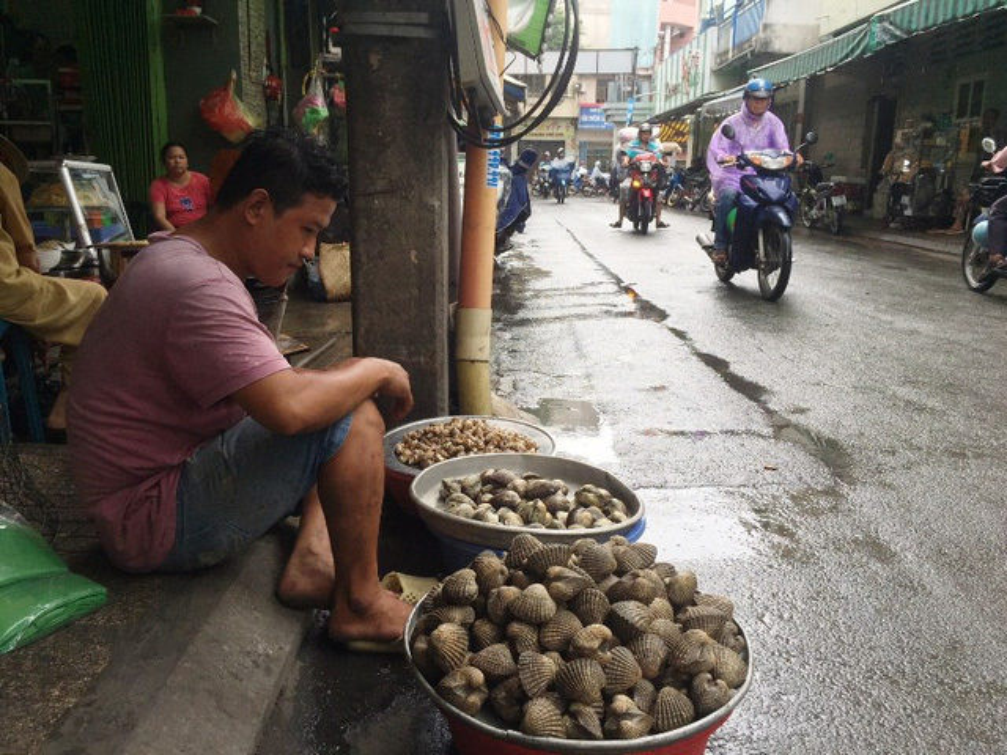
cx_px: 504
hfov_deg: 61.7
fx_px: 844
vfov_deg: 48.2
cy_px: 378
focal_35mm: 29
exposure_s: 1/388
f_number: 2.2
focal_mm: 4.15
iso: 32
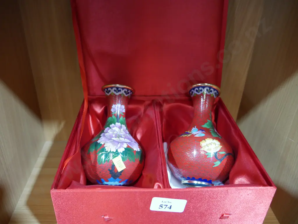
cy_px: 112
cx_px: 149
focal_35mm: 28
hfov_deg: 63.4
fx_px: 241
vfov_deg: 49.8
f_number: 3.5
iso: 1250
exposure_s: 1/60
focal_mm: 14
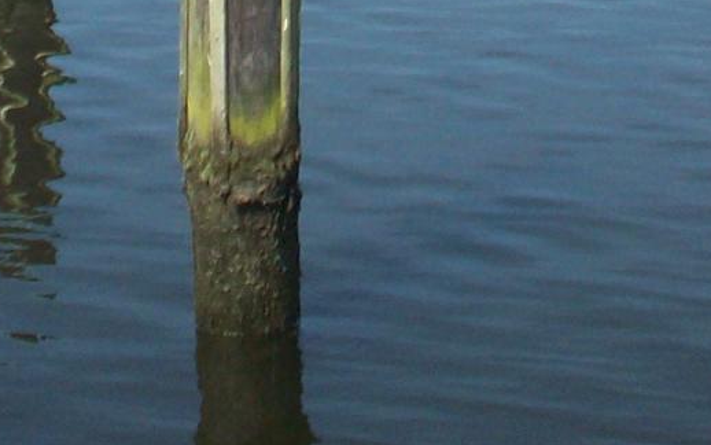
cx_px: 395
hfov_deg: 13.5
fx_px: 3004
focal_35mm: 155
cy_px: -541
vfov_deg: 8.0
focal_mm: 6.2
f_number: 5.6
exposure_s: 1/226
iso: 80
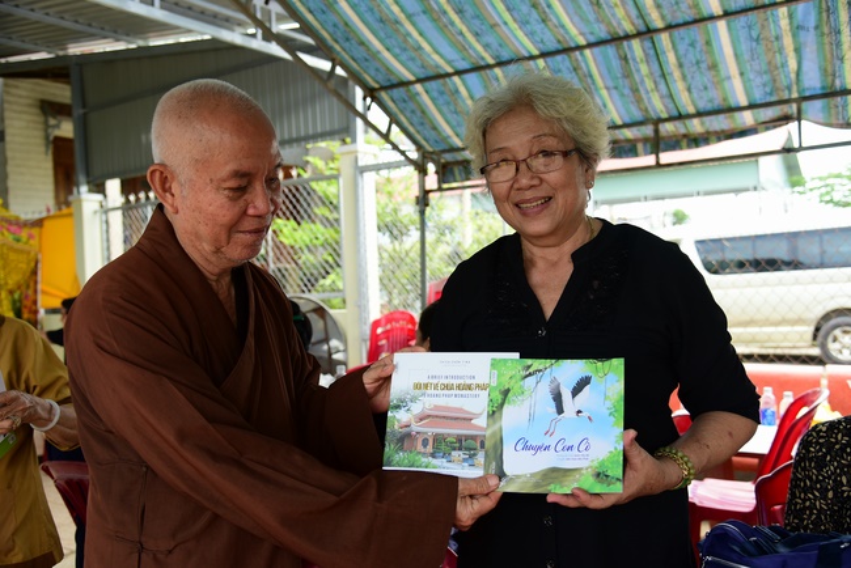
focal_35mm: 31
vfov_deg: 42.4
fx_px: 733
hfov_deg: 60.3
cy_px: 284
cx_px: 426
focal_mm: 31
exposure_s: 1/400
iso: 320
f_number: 4
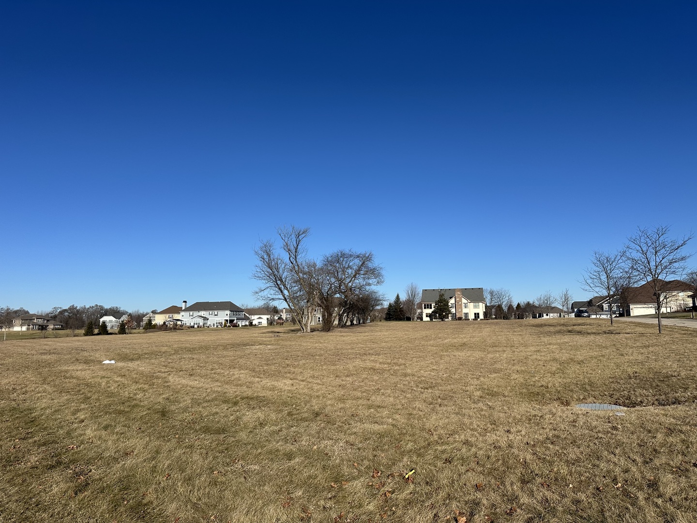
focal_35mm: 24
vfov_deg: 56.8
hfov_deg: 71.6
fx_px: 483
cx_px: 348
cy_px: 262
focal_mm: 6.86
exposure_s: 1/7576
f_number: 1.78
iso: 80
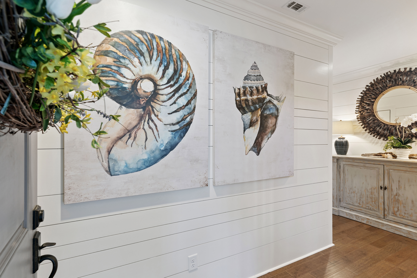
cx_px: 208
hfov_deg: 93.3
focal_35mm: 17
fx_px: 197
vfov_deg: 70.5
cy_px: 139
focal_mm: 17
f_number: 8
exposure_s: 1/8
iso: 250
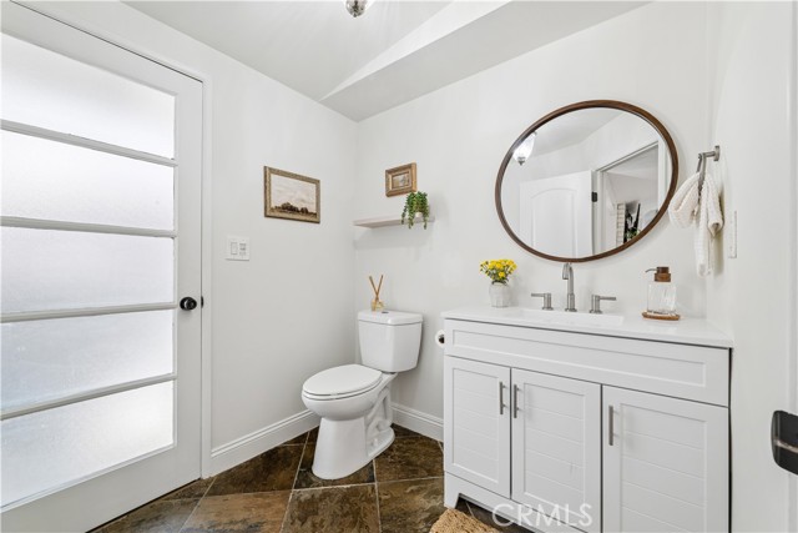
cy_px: 266
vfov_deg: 81.2
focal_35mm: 14
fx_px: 310
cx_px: 399
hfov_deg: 104.2
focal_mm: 14
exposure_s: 1/4
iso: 250
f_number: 9
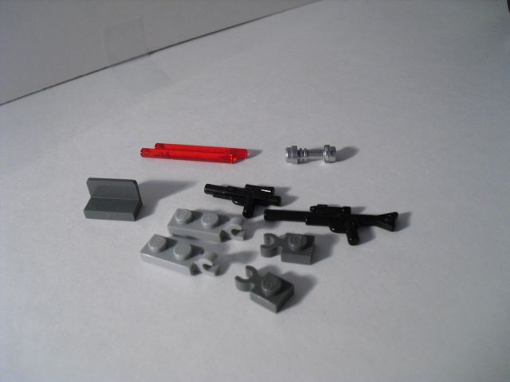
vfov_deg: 39.7
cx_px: 255
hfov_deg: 51.4
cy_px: 191
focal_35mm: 36
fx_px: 530
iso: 400
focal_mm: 6.3
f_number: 3.1
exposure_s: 1/80
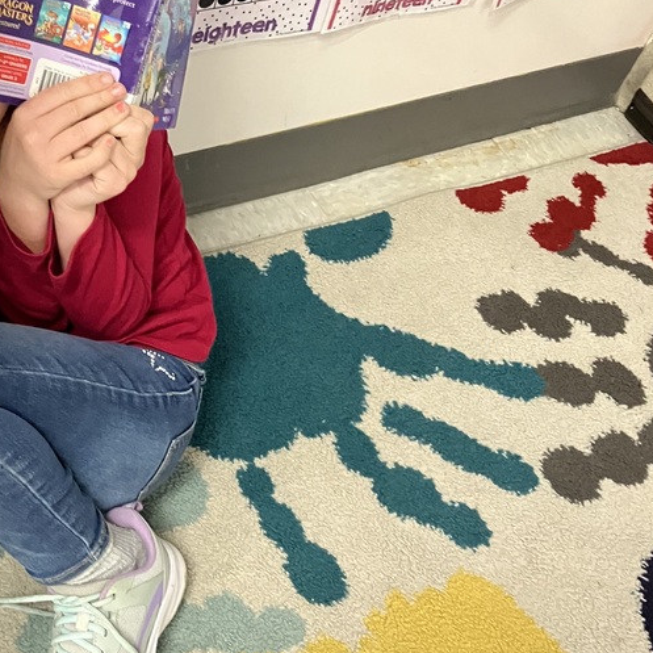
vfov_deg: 33.4
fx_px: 1088
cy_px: 300
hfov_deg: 32.7
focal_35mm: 51
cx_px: 162
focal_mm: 3.99
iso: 250
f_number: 1.8
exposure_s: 1/60
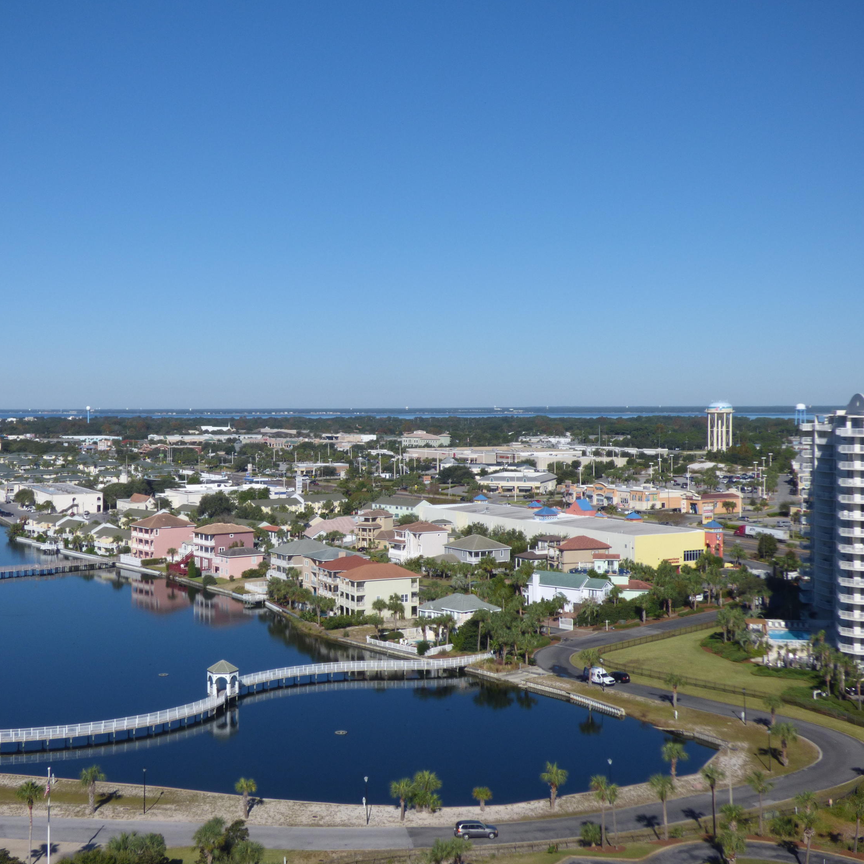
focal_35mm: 43
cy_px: 434
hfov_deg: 39.0
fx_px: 1214
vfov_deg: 39.2
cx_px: 349
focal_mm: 6.47
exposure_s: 1/1600
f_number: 4
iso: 100
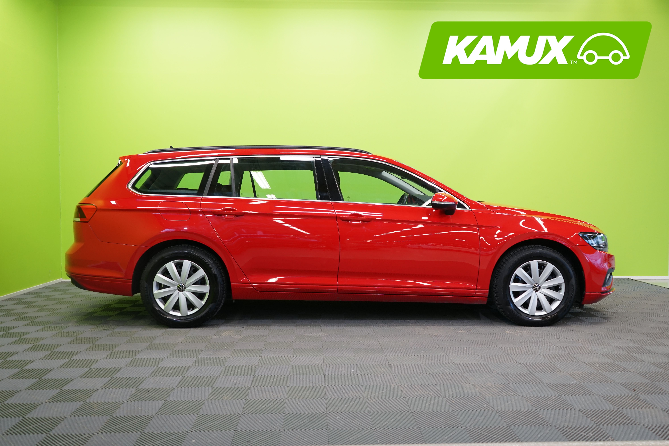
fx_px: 576
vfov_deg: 42.3
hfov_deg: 60.3
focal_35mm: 31
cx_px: 334
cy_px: 223
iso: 640
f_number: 5
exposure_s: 1/30
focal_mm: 31
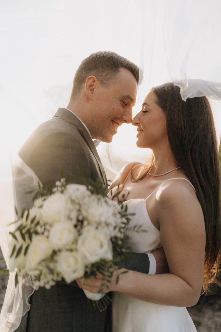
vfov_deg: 54.4
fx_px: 322
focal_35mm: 35
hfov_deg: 37.9
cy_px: 166
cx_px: 110
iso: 100
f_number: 1.4
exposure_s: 1/4000
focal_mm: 35
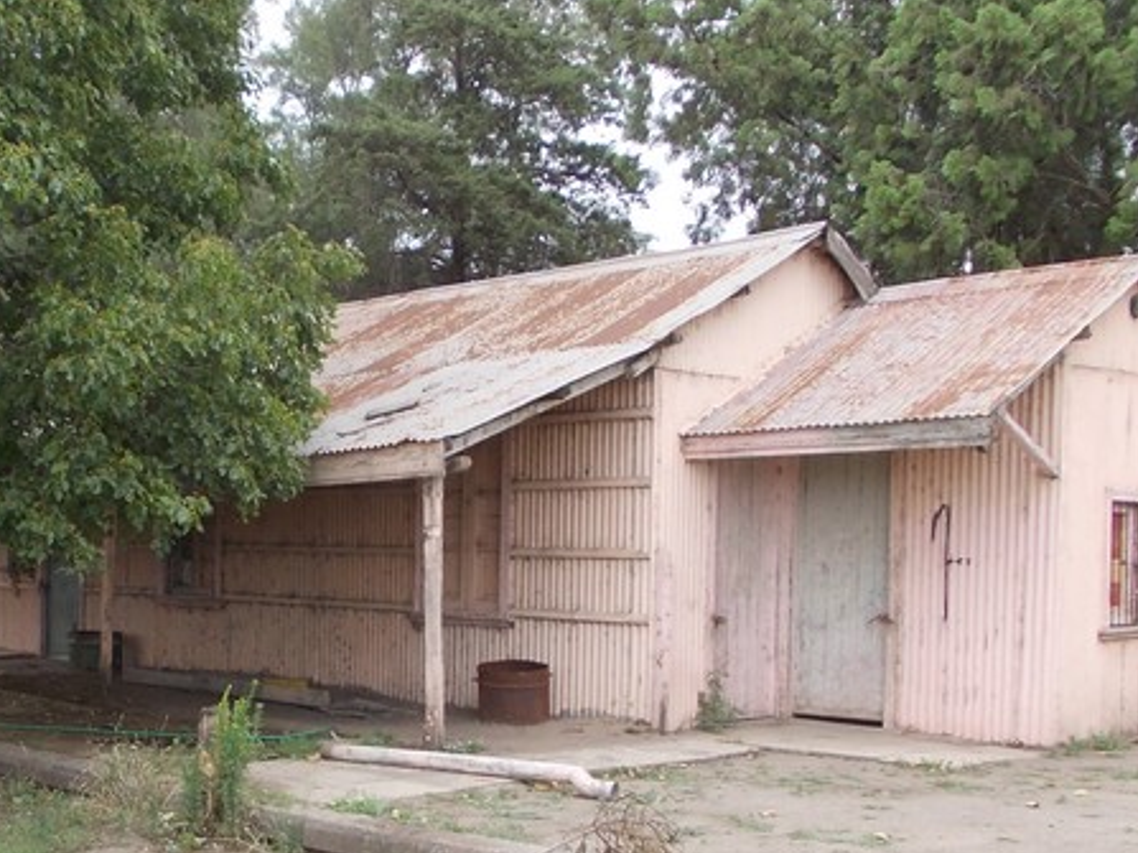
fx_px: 1578
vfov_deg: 29.8
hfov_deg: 38.7
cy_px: 626
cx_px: 288
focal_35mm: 48
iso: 80
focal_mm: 4
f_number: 2.7
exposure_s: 1/250
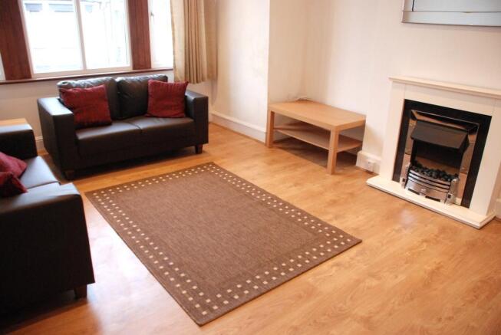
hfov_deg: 67.3
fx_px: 376
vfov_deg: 48.0
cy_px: 168
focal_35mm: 27
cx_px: 250
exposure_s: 1/80
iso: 1100
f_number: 3.5
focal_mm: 18
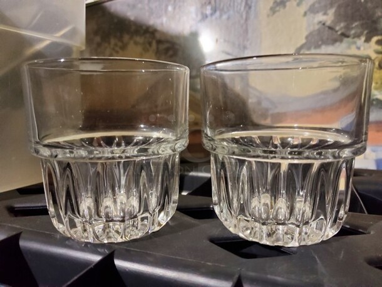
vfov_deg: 53.1
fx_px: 287
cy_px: 144
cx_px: 191
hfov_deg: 67.3
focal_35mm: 26
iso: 640
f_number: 1.5
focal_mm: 4.3
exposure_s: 1/40
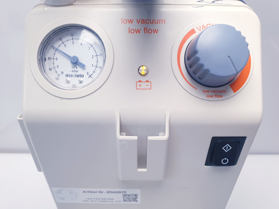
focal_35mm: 26
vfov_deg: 53.1
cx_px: 140
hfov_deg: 67.3
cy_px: 104
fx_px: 210
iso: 80
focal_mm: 4.3
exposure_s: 1/50
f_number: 2.4
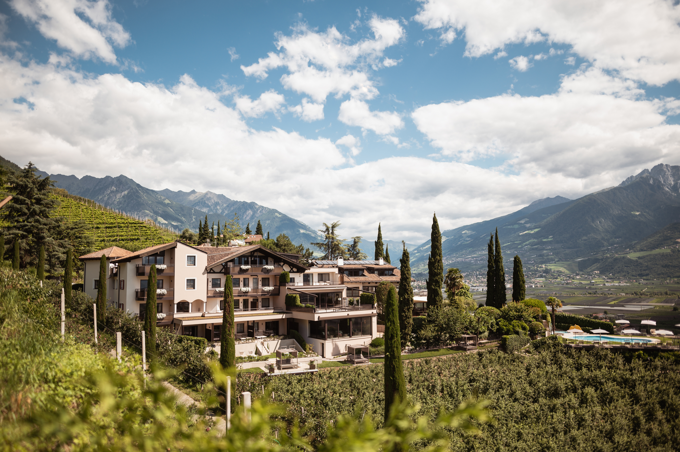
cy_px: 226
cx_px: 340
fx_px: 453
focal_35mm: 24
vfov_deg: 53.1
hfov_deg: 73.8
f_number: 1.4
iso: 80
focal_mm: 24
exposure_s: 1/5000
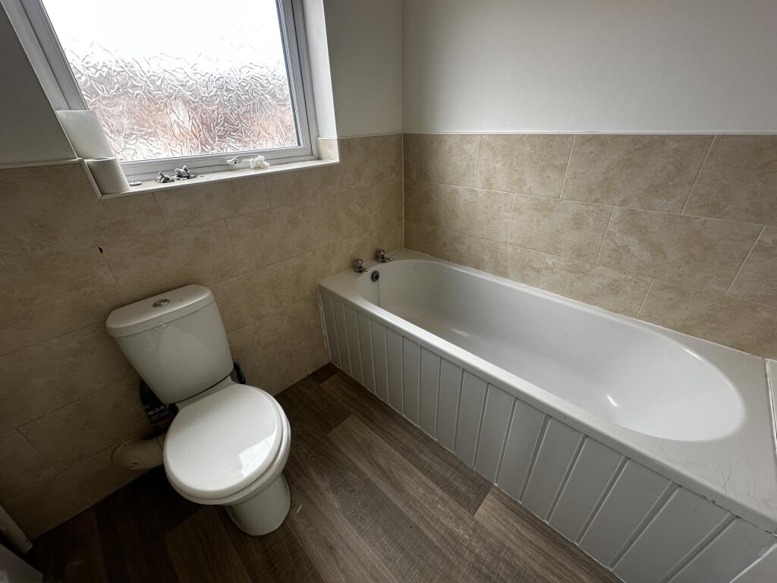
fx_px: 314
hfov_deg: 102.1
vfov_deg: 85.7
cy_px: 292
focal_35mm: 14
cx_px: 388
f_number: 2.2
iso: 80
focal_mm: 2.22
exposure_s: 1/99
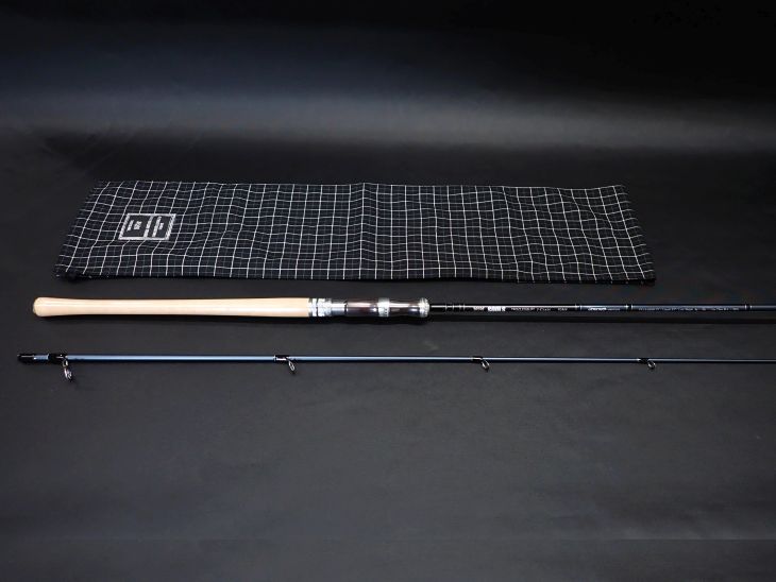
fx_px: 561
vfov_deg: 54.9
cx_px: 388
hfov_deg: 69.4
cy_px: 291
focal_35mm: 25
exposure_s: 1/60
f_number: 2
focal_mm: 4.5
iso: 200
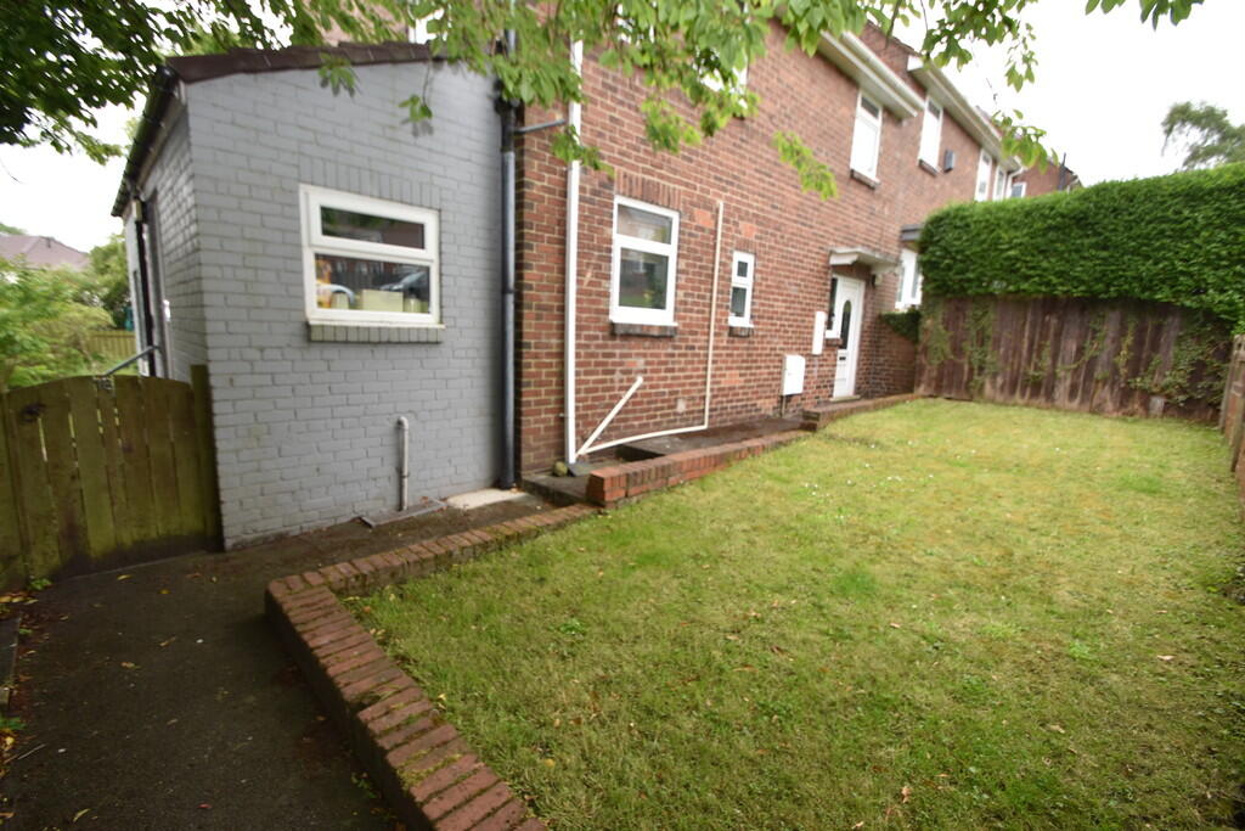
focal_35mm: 15
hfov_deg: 100.4
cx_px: 622
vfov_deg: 77.3
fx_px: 519
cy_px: 416
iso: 200
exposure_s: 1/200
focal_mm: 10
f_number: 5
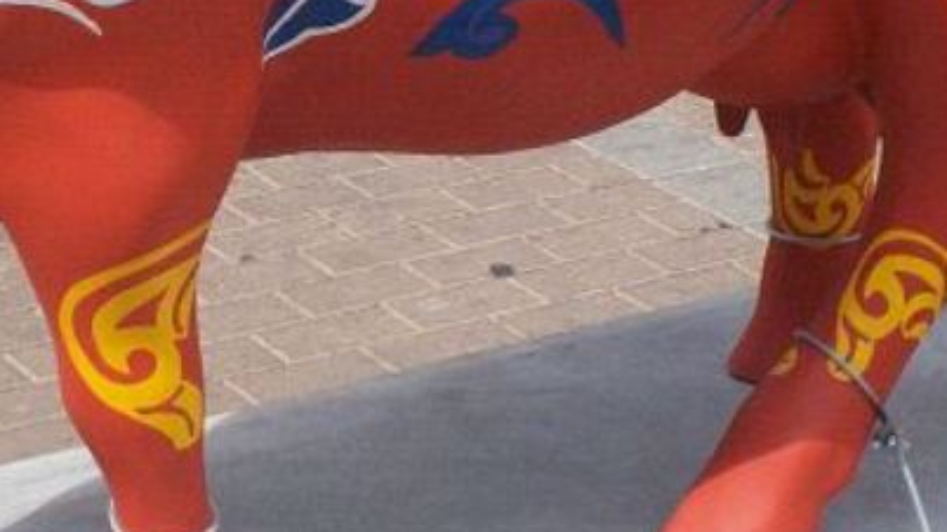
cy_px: 19
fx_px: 2938
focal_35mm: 117
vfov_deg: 10.3
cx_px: 166
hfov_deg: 18.1
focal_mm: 6
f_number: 4.5
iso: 100
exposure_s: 1/485
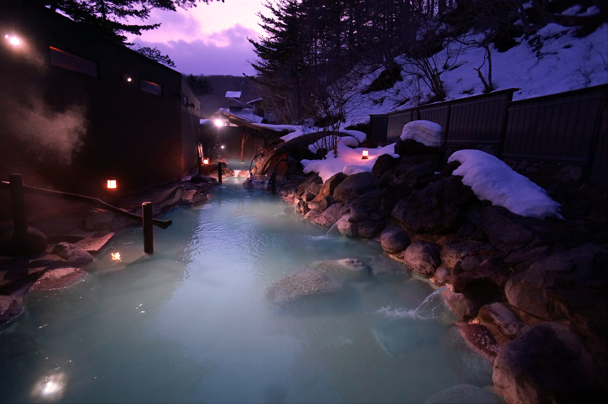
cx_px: 304
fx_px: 405
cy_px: 202
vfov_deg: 53.0
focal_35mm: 24
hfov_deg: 73.8
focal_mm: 16
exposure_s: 1/60
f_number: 4
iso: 1600
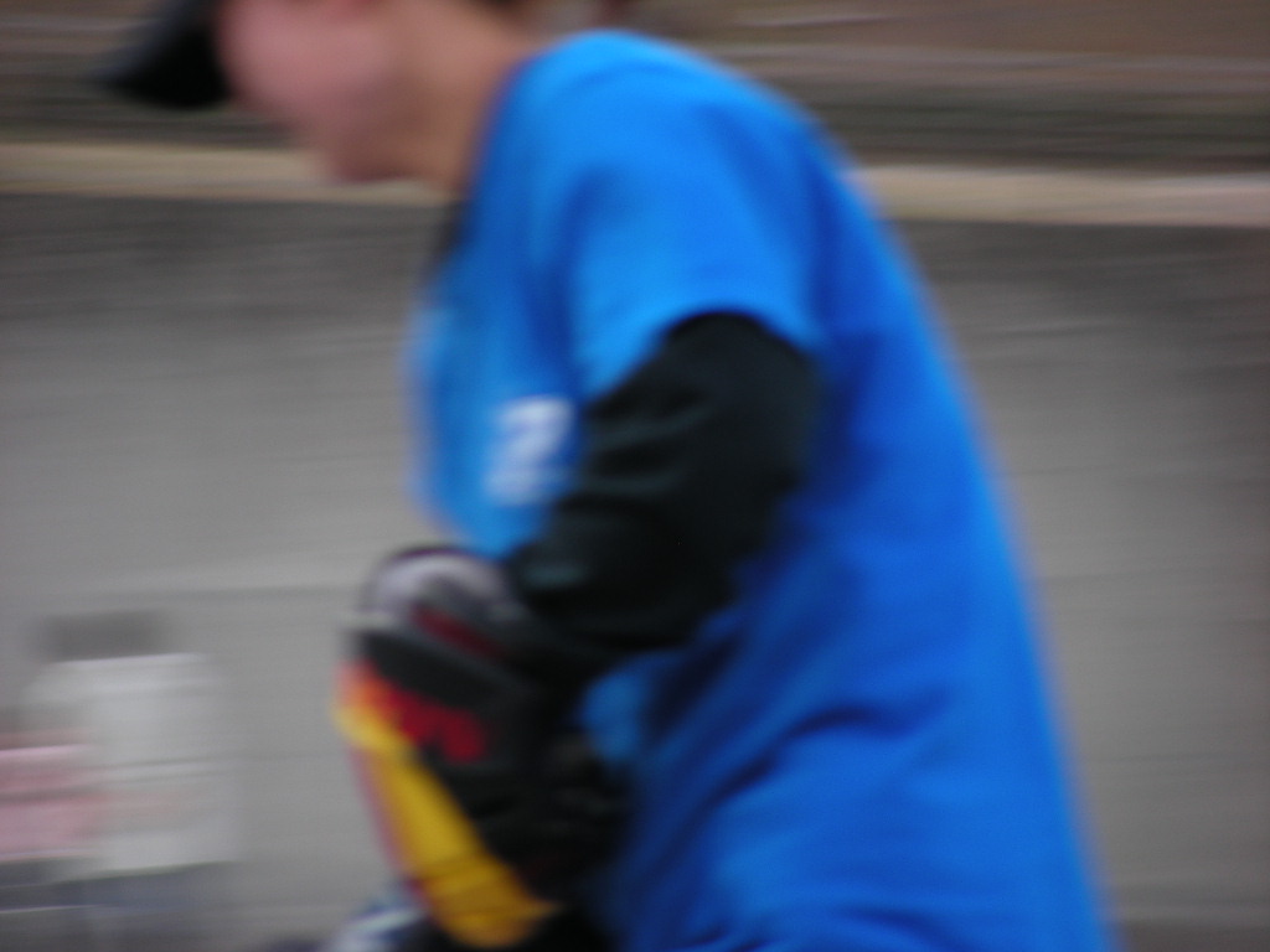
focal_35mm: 380
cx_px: 635
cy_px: 476
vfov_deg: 3.9
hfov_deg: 5.2
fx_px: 13942
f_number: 3.5
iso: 50
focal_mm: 63.3
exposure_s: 1/94
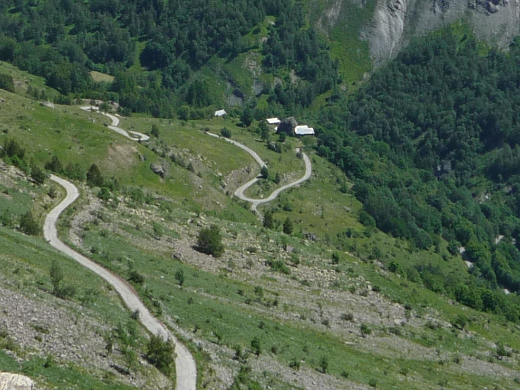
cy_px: 41
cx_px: 239
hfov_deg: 17.7
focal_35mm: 111
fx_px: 1667
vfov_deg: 13.2
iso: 100
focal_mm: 5.2
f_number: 5.6
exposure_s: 1/400
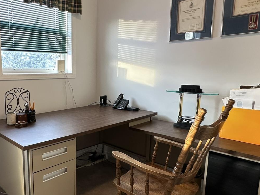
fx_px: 218
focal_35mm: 29
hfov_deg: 59.3
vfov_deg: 48.2
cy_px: 103
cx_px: 74
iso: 160
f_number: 2.2
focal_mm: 2.22
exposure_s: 1/60
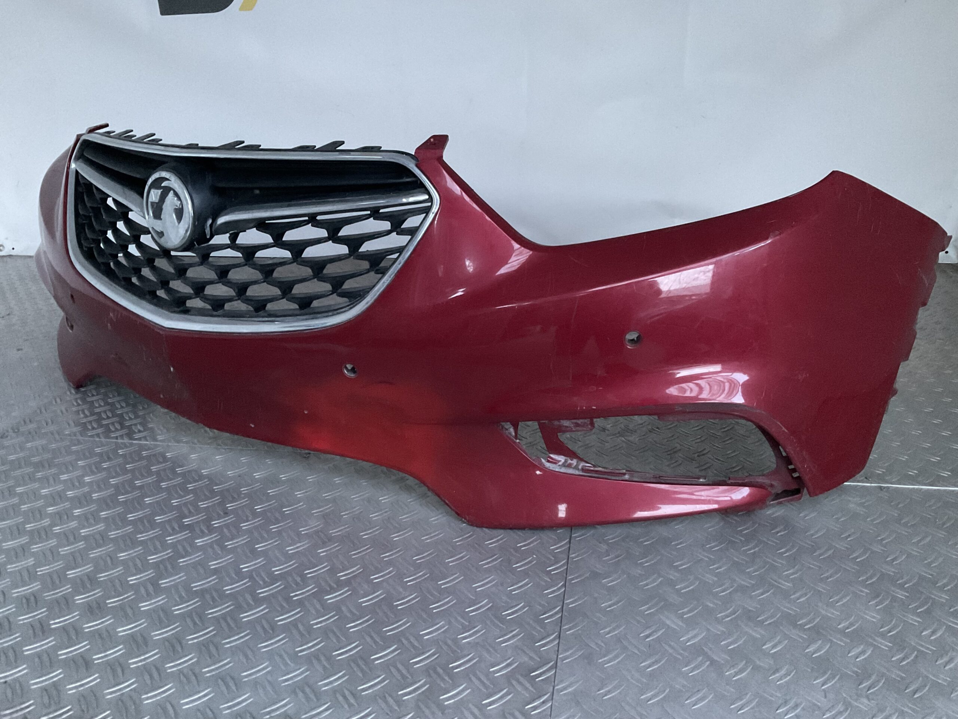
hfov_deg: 61.7
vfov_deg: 48.2
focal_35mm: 29
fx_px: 803
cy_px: 360
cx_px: 479
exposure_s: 1/25
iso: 500
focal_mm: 3
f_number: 1.8
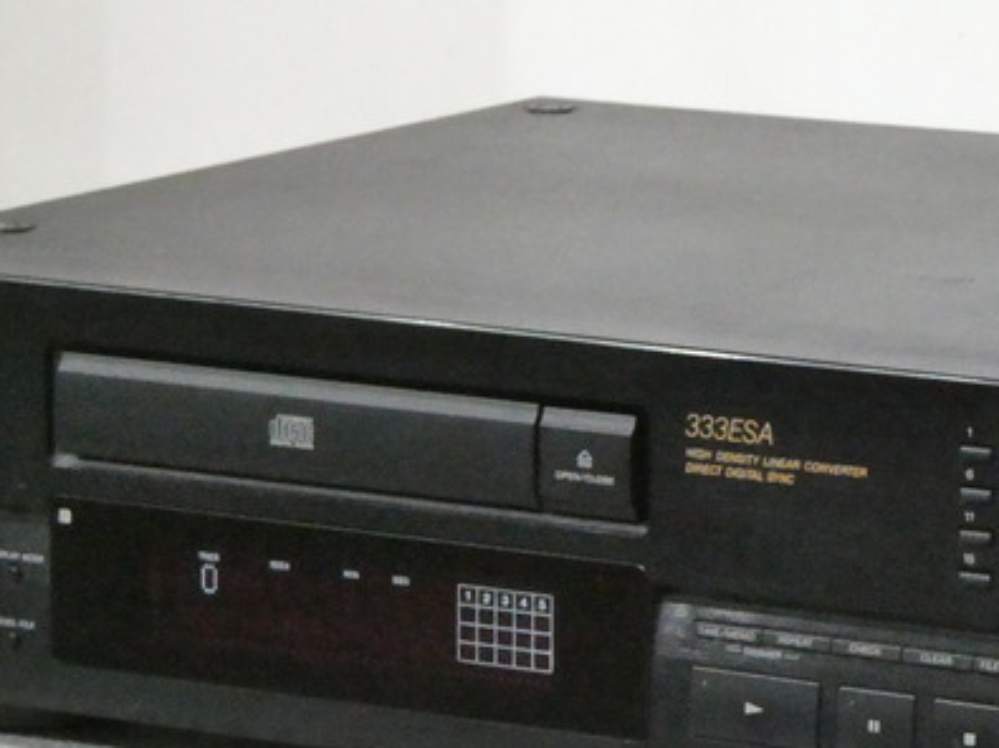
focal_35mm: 204
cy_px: 498
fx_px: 5886
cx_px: 835
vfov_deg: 7.3
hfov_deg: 9.7
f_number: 4.8
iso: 1600
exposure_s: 1/40
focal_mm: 15
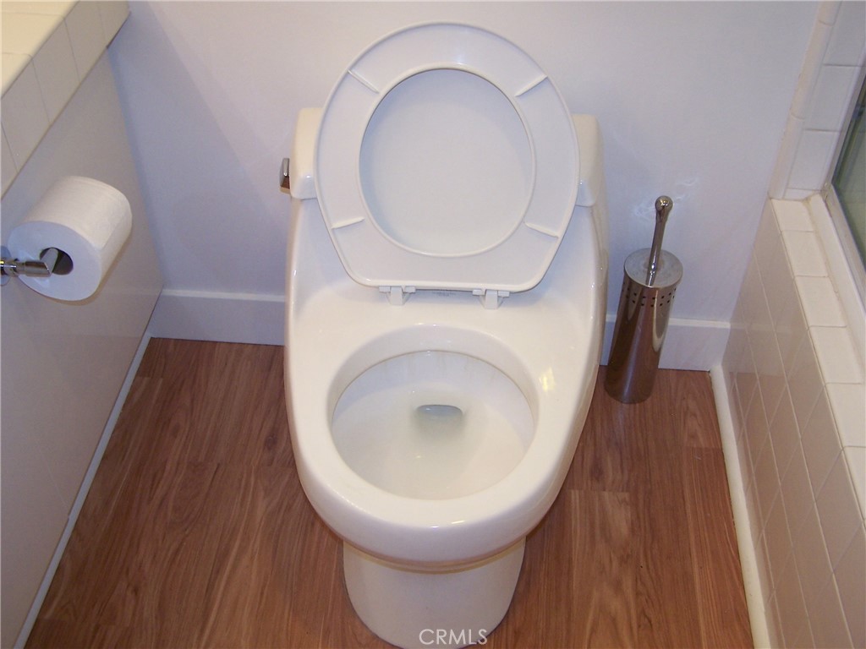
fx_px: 951
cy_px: 324
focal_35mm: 38
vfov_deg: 37.7
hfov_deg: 49.0
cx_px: 433
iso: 140
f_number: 2.8
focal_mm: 6.3
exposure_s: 1/80
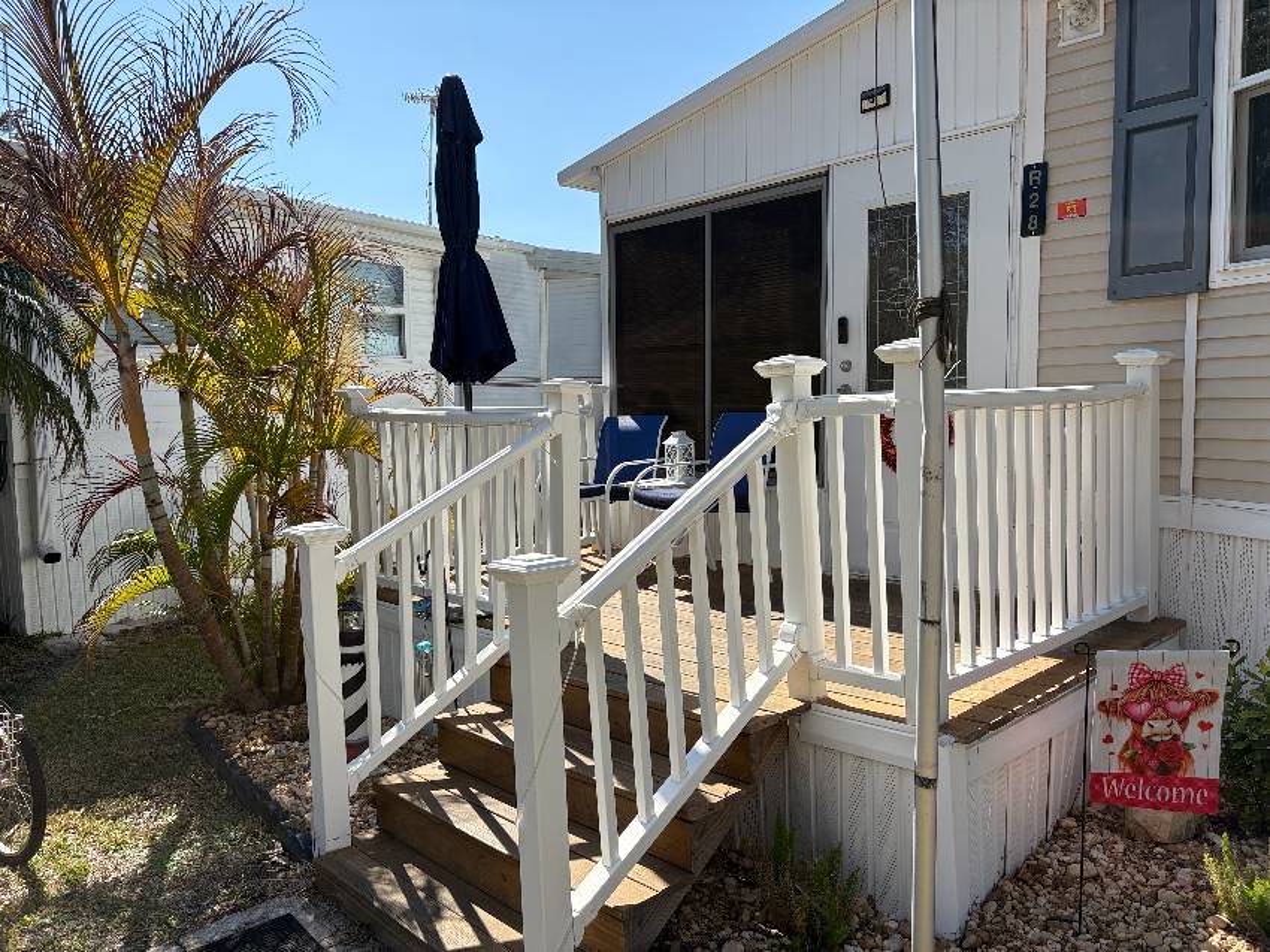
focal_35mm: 26
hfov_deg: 67.3
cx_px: 635
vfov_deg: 53.0
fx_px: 954
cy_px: 476
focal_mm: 5.96
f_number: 1.6
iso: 50
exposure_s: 1/2985
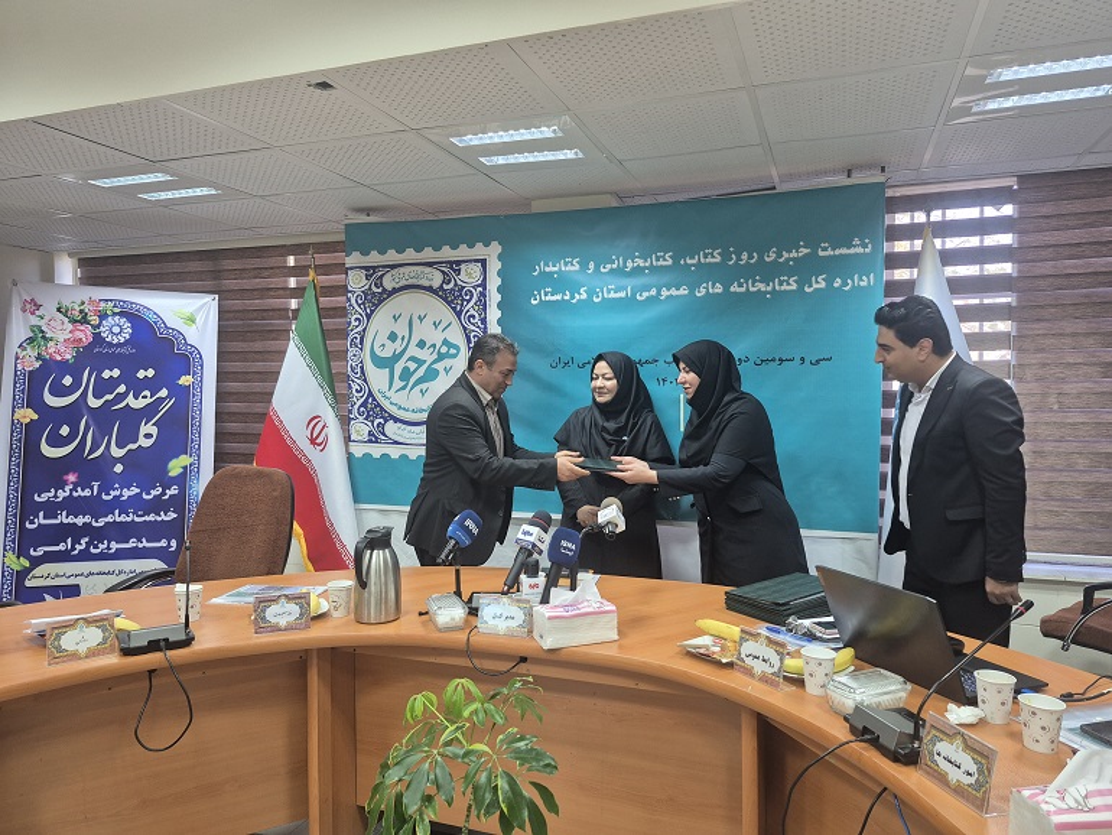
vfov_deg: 58.9
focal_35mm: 23
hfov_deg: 73.9
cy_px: 418
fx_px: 739
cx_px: 556
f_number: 1.8
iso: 250
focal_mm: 5.4
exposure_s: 1/100
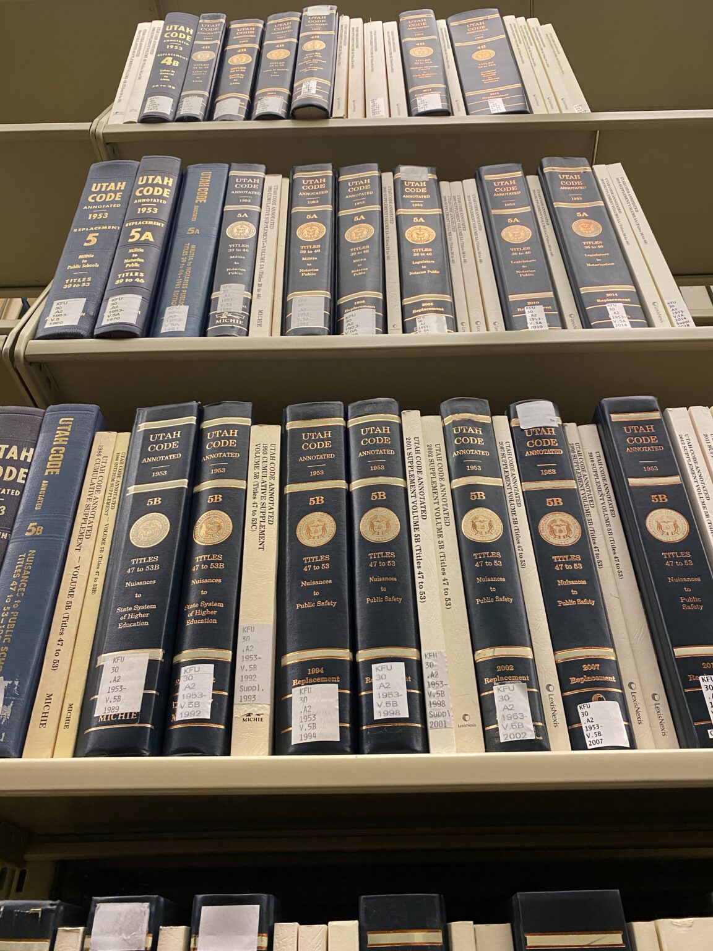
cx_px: 356
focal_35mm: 26
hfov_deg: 53.1
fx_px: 714
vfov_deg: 67.3
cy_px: 476
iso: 250
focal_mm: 4.25
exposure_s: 1/60
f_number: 1.8
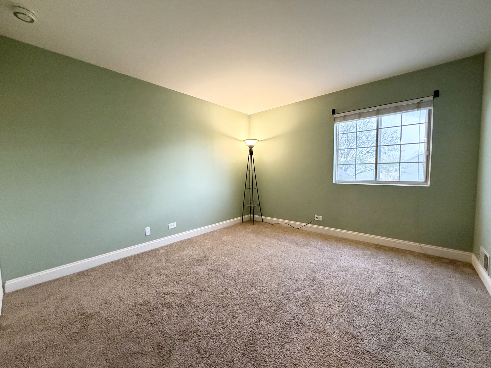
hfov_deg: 102.1
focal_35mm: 14
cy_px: 184
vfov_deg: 85.7
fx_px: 199
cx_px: 246
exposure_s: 1/60
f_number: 2.2
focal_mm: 2.22
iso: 320
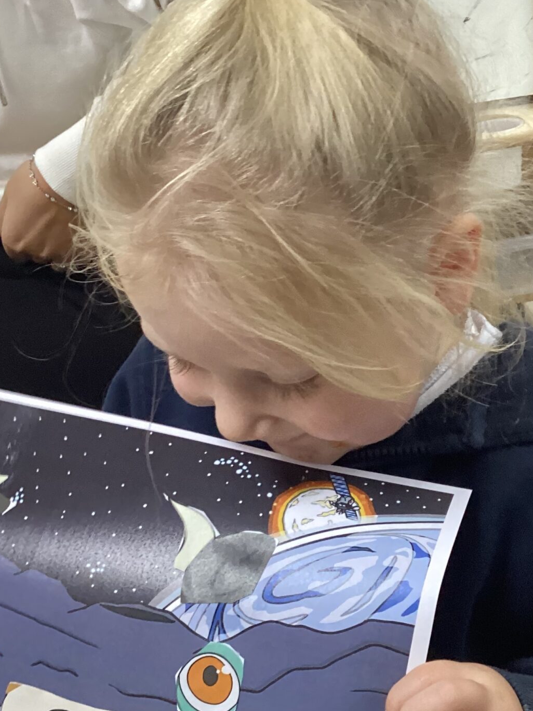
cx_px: 312
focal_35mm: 58
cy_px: 403
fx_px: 1191
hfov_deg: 25.2
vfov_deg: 33.2
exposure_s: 1/50
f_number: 2.4
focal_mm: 3.3
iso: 320
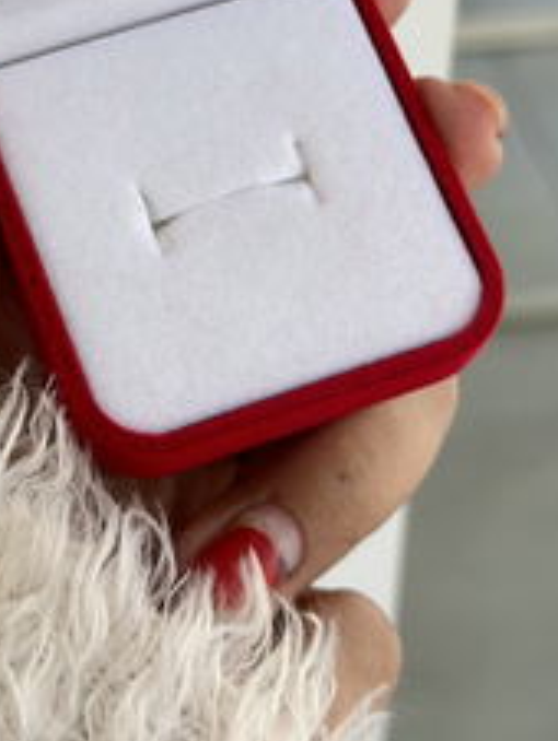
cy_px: -38
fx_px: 2424
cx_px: 187
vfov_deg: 16.9
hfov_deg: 13.1
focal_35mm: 113
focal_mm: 6.86
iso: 100
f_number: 1.78
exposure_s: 1/171
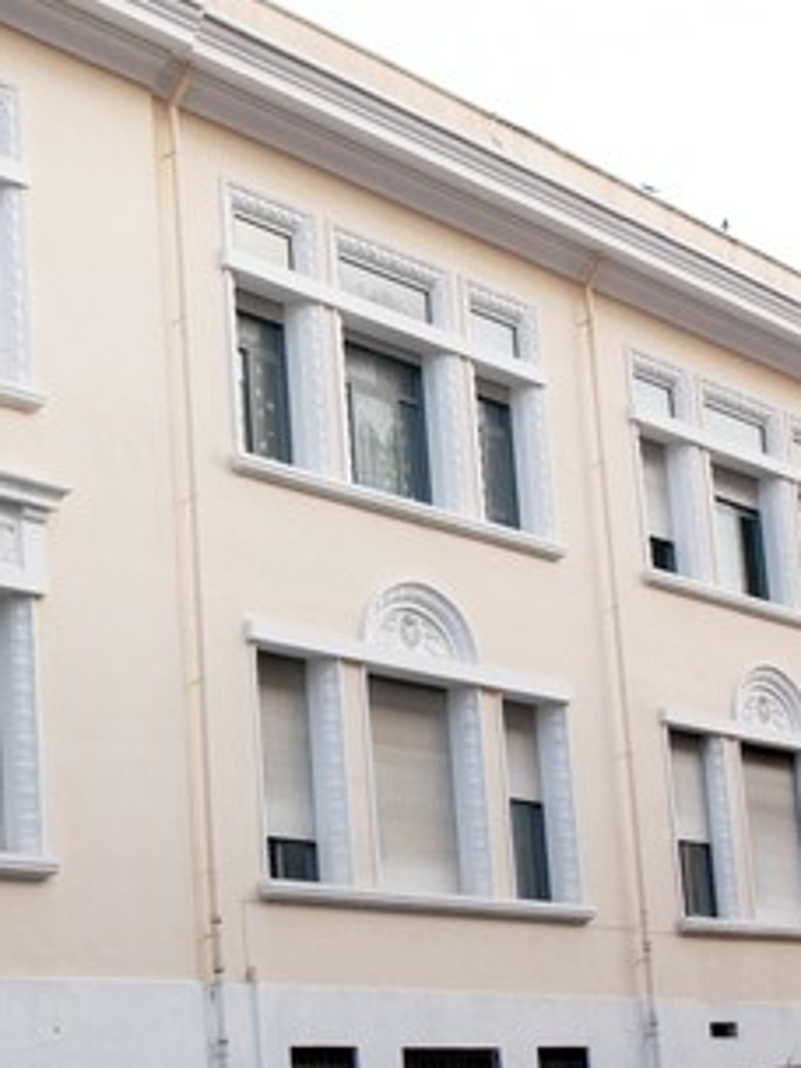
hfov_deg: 18.5
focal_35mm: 79
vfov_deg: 24.7
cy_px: 618
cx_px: 204
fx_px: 2437
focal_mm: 26
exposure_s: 1/200
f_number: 7.1
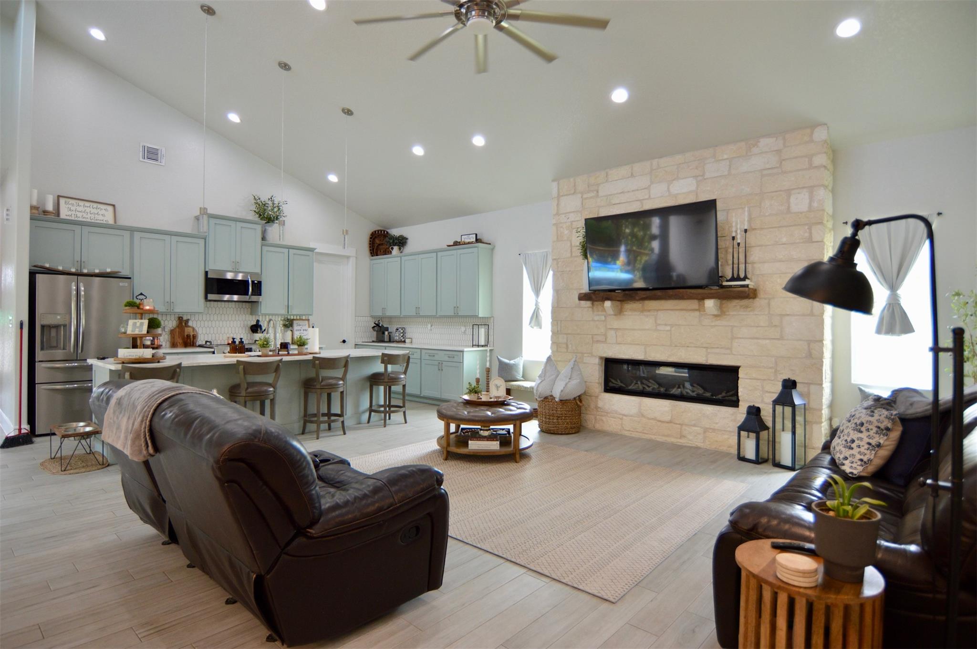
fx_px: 488
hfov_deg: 90.1
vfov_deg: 67.3
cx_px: 488
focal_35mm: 18
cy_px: 324
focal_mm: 12
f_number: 4.5
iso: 400
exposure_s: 1/80
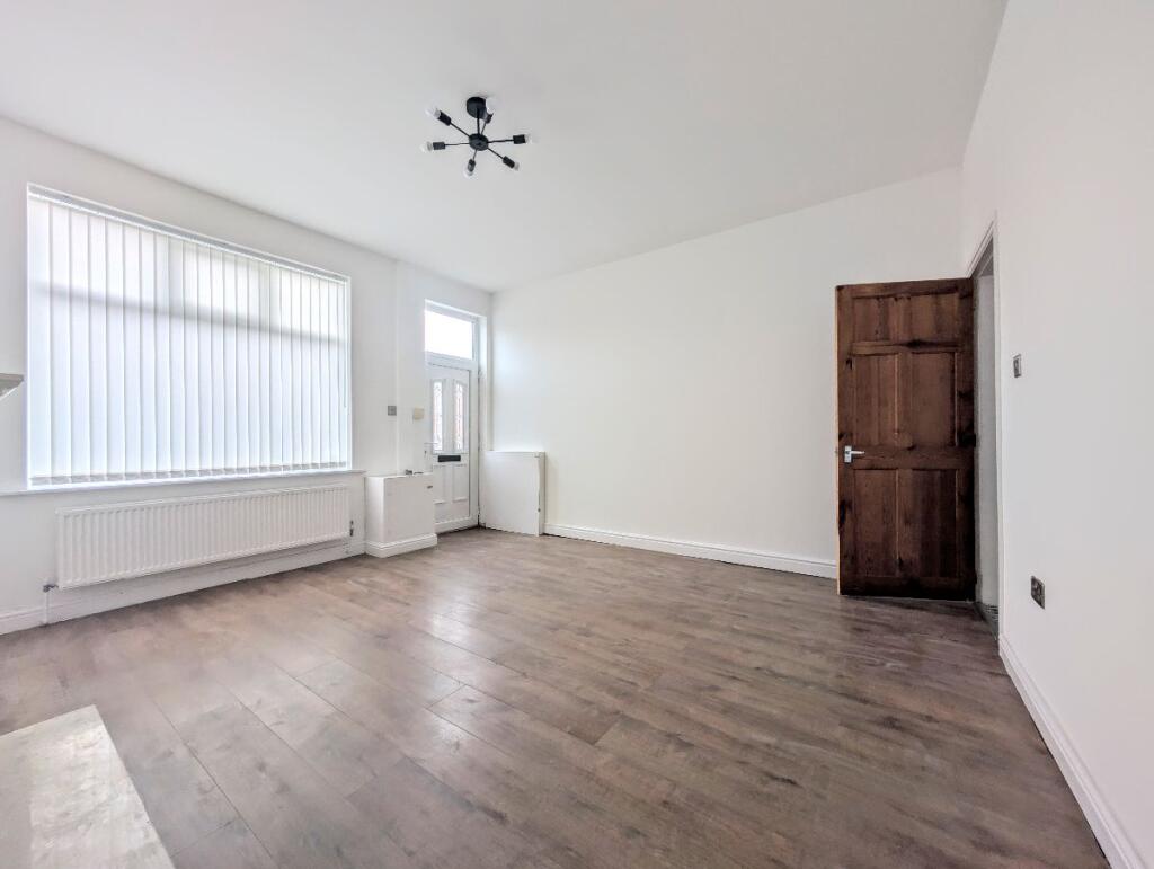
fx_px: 401
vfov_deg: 94.6
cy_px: 434
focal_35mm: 12
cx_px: 577
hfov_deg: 110.5
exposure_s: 1/143
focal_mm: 2.02
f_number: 1.7
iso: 54
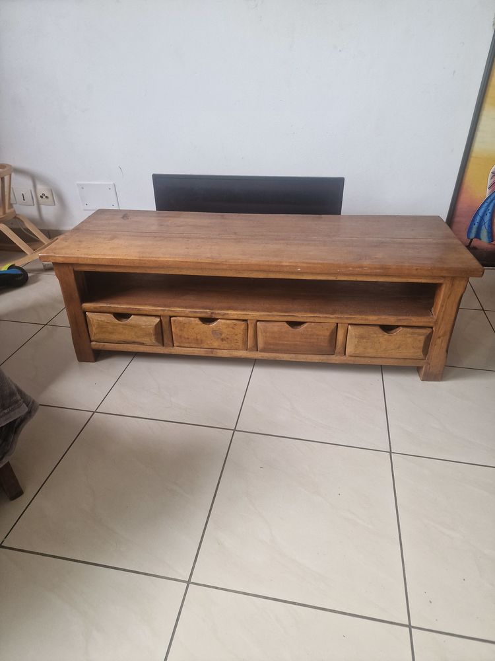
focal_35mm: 23
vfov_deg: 73.9
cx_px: 248
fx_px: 439
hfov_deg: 58.9
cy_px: 330
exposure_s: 1/180
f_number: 1.8
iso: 125
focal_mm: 6.4
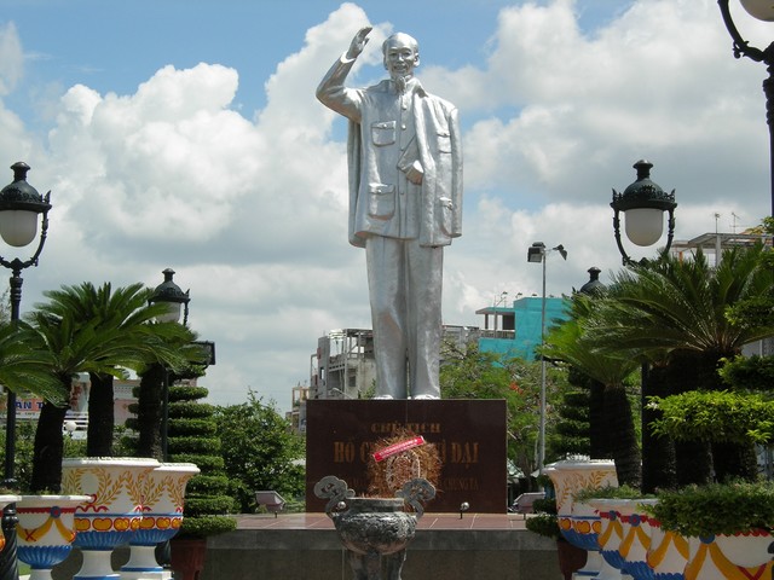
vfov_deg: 18.0
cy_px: 290
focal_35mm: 82
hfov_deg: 23.8
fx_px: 1833
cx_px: 387
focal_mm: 17
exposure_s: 1/363
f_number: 6.8
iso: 64
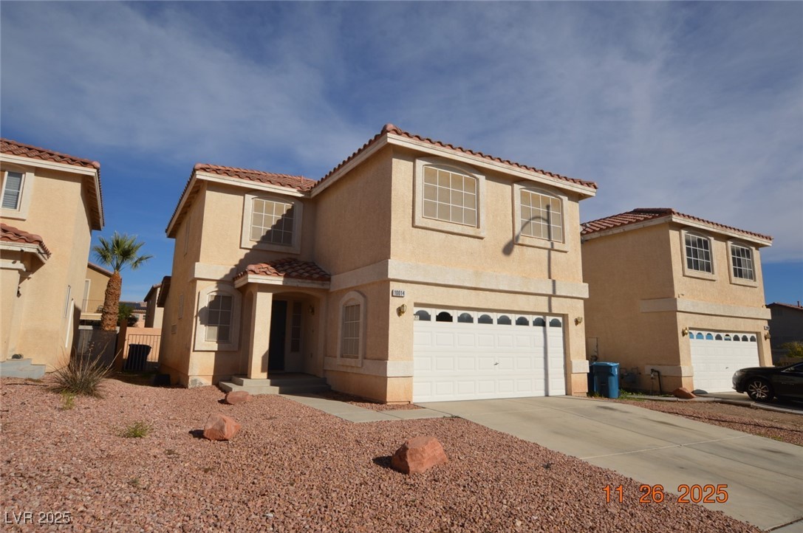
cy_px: 266
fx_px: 468
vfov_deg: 59.4
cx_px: 402
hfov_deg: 81.3
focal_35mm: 21
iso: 100
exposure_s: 1/200
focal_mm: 14
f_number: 14
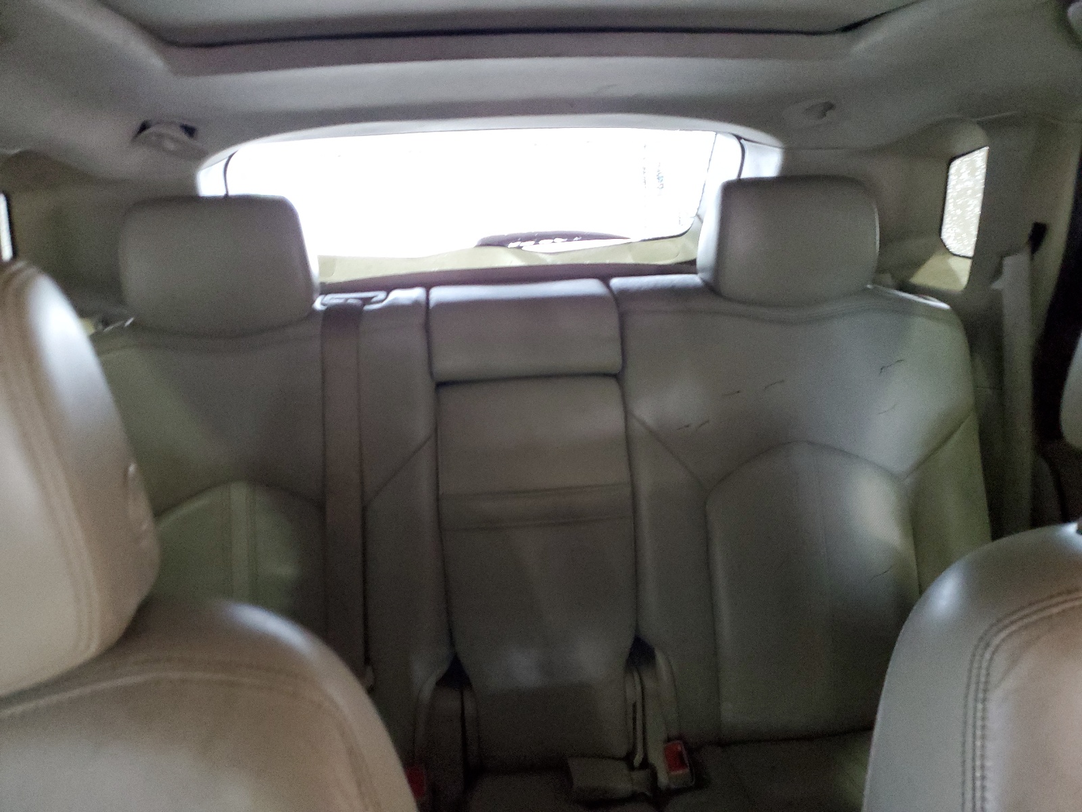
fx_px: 813
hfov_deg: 67.3
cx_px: 541
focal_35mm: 26
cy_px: 406
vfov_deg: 53.1
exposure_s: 1/15
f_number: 1.5
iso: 606
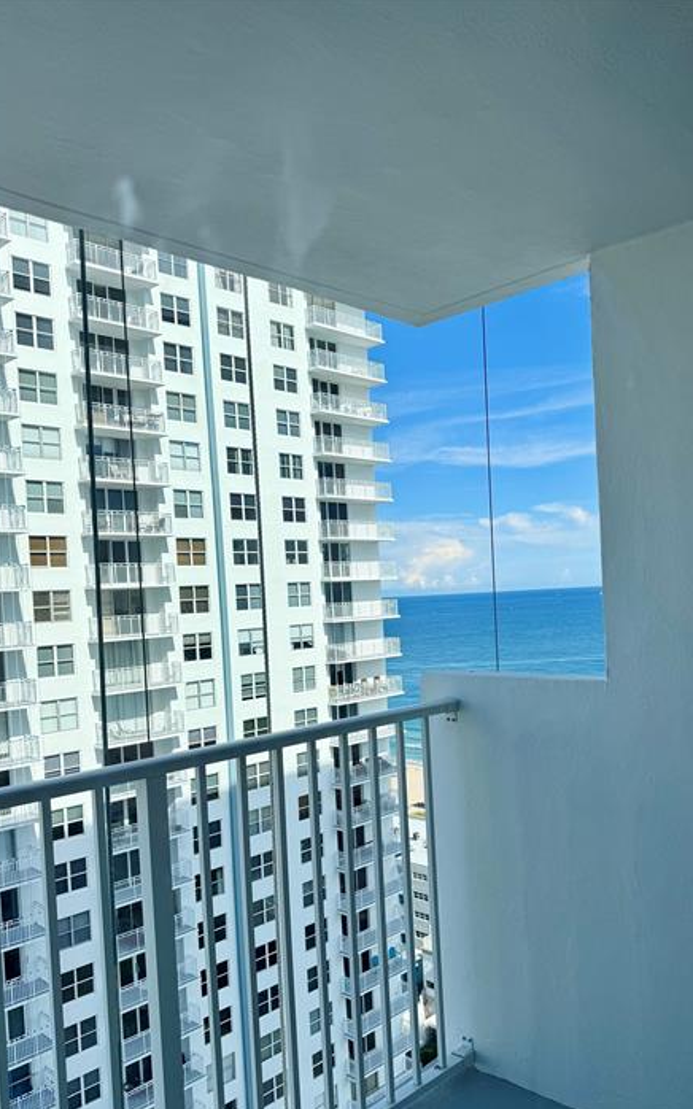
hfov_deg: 44.1
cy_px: 607
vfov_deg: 66.3
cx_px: 439
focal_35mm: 28
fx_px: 846
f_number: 1.78
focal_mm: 6.76
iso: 80
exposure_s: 1/3425
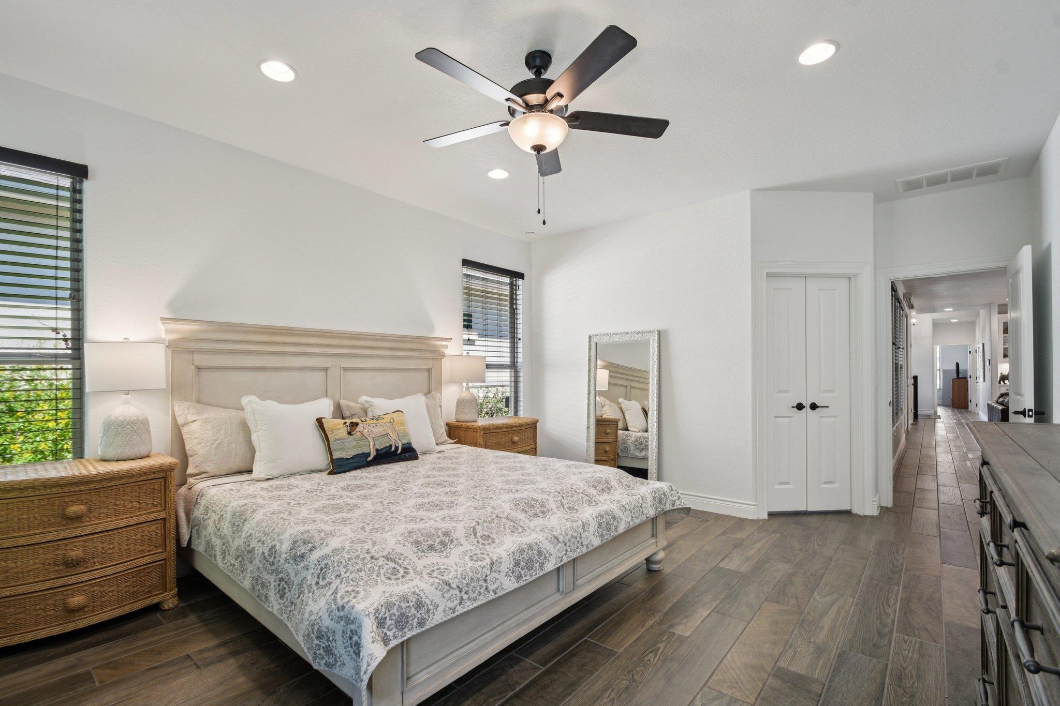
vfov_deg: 77.3
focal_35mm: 15
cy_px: 353
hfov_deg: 100.4
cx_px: 530
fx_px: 442
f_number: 8
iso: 400
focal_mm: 10
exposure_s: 1/20
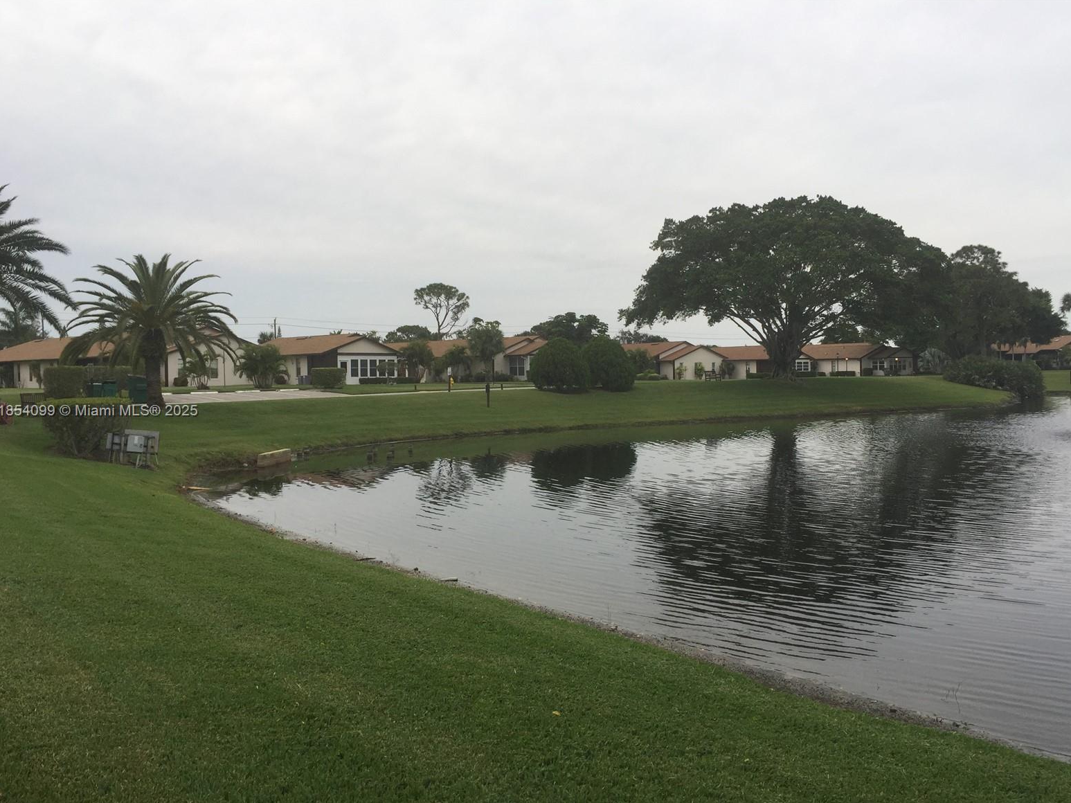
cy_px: 412
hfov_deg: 60.0
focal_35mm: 30
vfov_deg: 46.8
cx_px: 530
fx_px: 928
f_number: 2.2
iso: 32
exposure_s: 1/151
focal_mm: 4.15
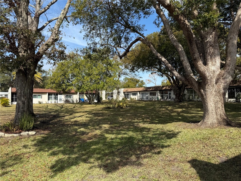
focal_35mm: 24
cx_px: 120
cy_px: 90
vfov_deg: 56.8
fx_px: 167
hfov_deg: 71.6
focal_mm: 6.76
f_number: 1.78
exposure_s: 1/3759
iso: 80
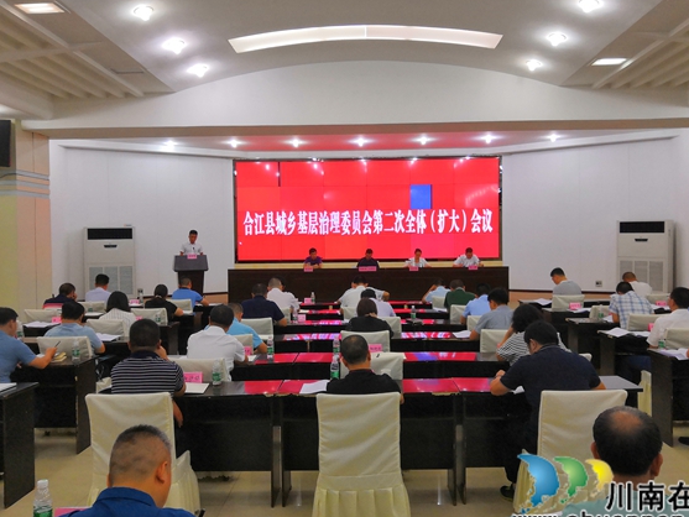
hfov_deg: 58.3
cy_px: 251
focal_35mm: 31
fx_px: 617
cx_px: 356
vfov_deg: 45.5
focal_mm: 3.95
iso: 160
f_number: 1.8
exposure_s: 1/100
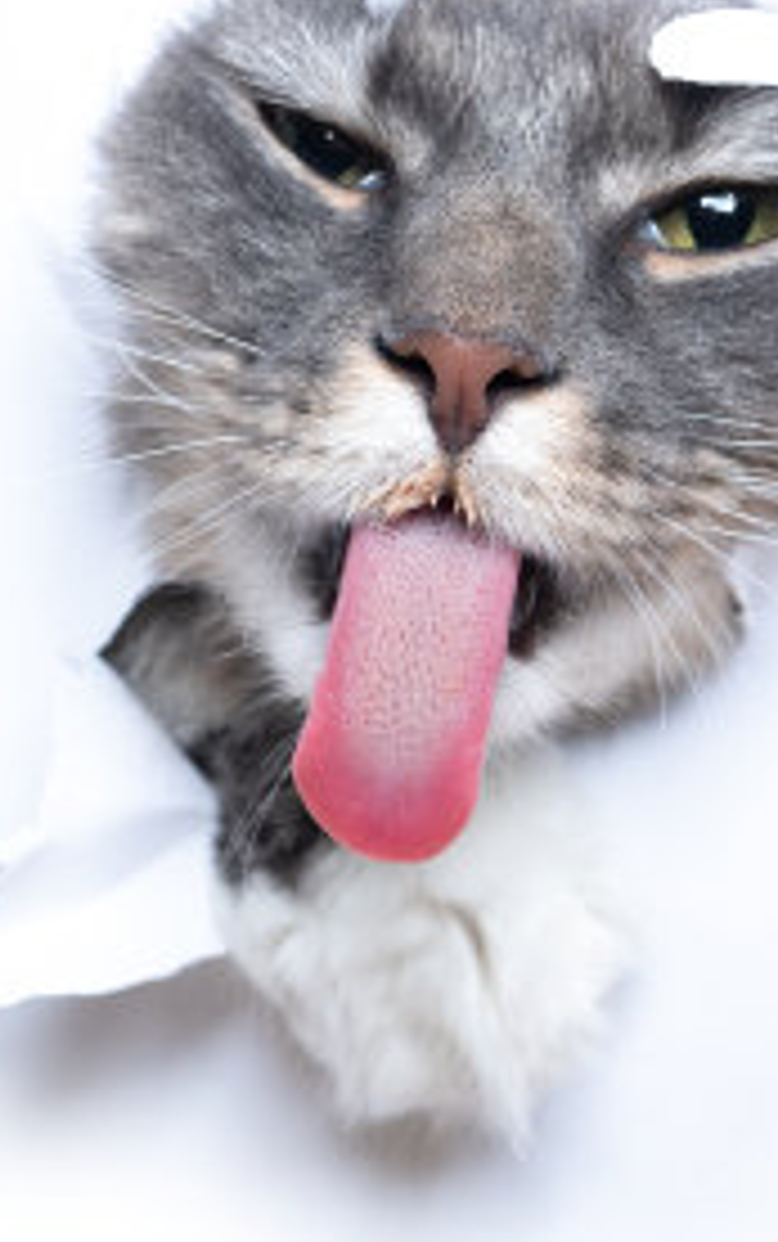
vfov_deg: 26.1
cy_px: 486
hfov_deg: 16.5
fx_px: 2674
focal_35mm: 79
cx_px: 459
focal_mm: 35
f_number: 8
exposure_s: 1/160
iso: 125
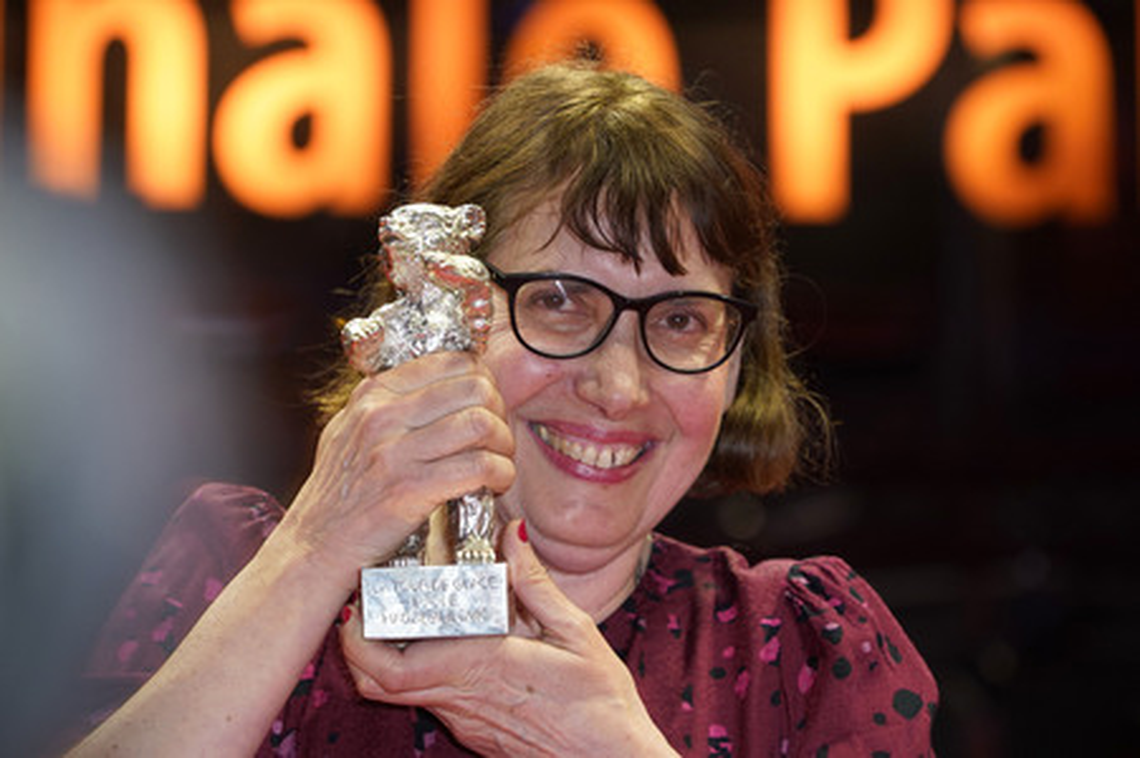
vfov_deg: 9.2
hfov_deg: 13.8
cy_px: 379
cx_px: 570
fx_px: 4715
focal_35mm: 149
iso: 1250
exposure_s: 1/160
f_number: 5.6
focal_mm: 149
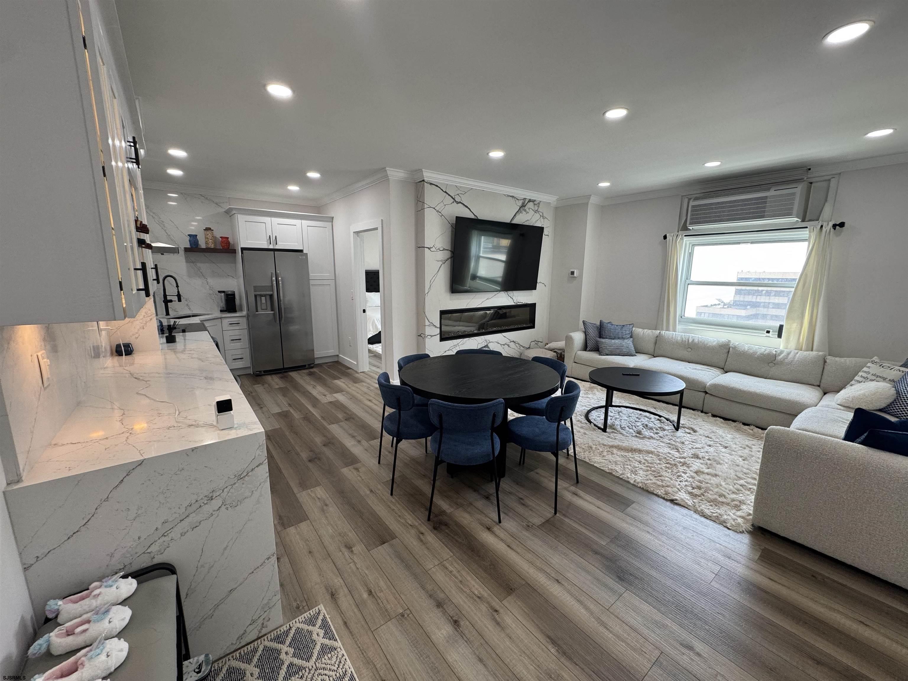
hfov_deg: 102.1
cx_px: 454
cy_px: 340
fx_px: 367
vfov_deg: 85.7
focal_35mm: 14
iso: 125
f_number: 2.2
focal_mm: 2.22
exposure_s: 1/120
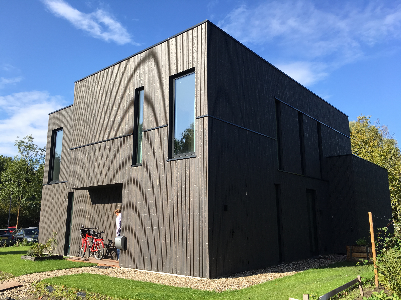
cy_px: 150
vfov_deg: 48.2
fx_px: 336
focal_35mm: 29
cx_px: 200
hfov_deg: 61.7
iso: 25
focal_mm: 4.15
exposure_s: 1/746
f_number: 2.2
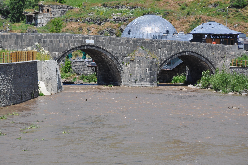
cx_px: 124
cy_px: 82
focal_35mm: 158
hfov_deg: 13.1
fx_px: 1084
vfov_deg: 8.7
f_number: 10
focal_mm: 105
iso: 200
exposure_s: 1/400
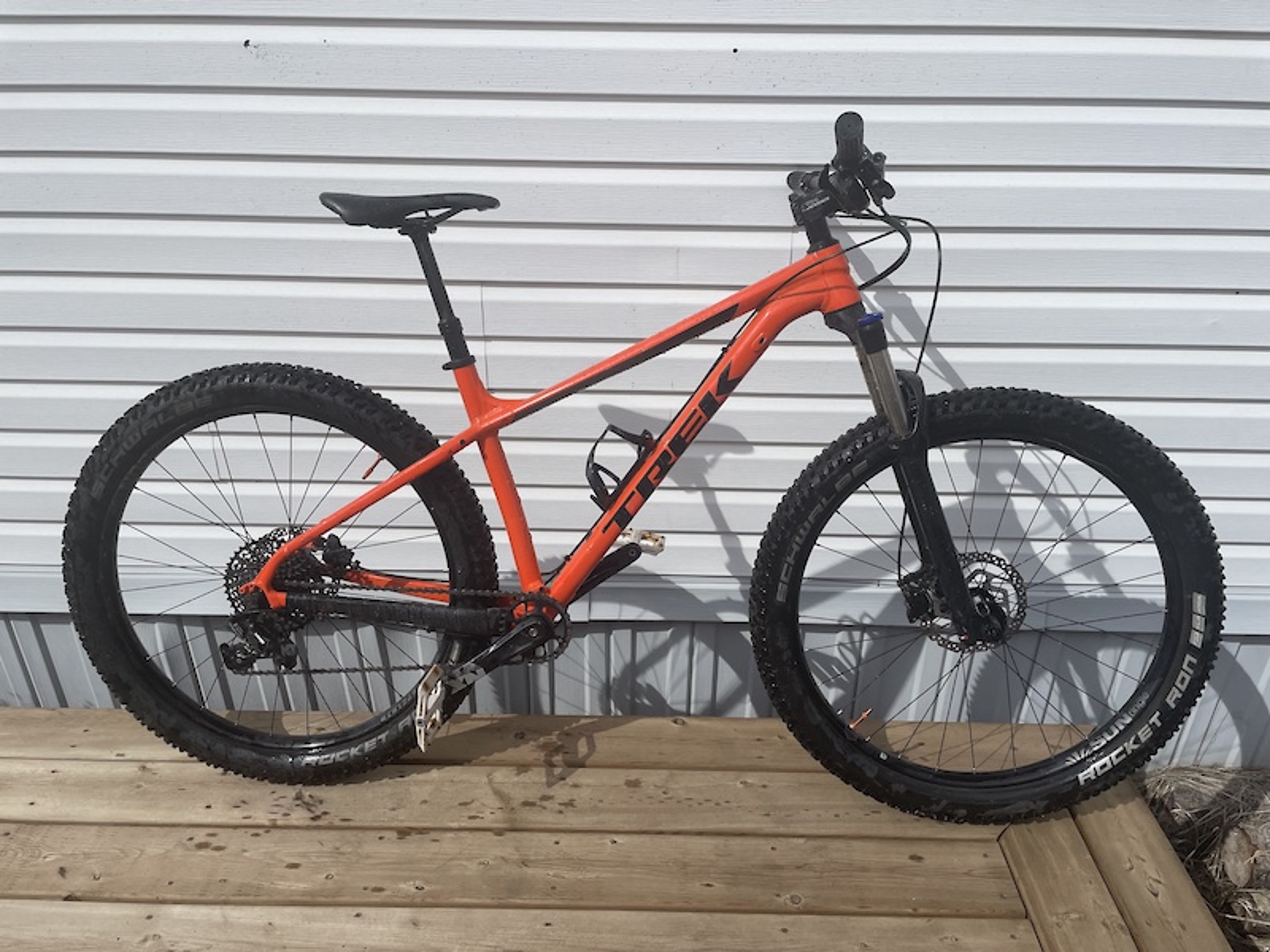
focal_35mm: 26
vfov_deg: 53.1
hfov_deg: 67.3
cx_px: 635
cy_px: 476
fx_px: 954
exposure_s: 1/6494
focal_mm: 4.2
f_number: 1.6
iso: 32
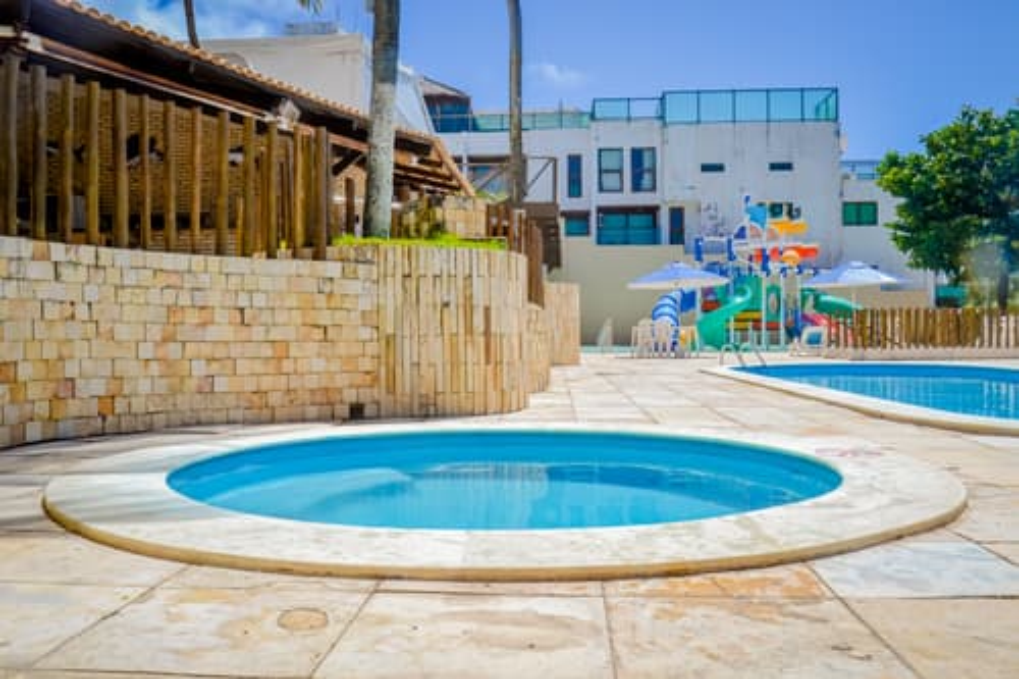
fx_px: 891
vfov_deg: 41.7
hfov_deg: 59.5
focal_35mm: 32
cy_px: 340
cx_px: 510
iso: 200
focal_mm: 21
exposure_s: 1/250
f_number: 11
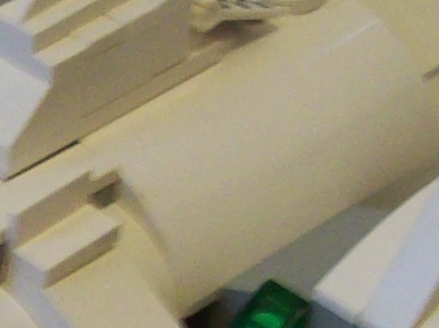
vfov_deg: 6.9
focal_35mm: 212
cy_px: 449
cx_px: -170
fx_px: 2686
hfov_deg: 9.2
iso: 160
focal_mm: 6
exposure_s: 1/11.3
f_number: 2.7
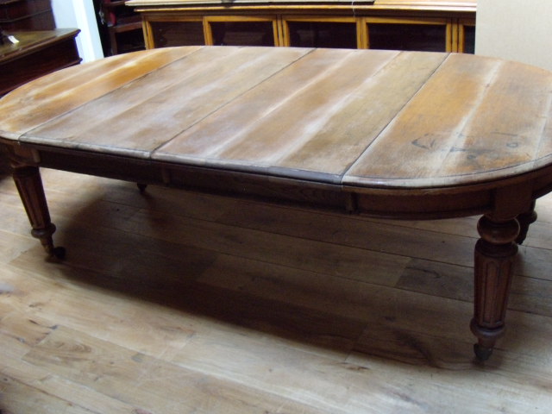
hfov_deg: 51.4
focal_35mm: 36
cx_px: 276
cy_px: 207
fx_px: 574
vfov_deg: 39.7
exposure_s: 1/10
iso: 400
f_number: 3.6
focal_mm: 6.4
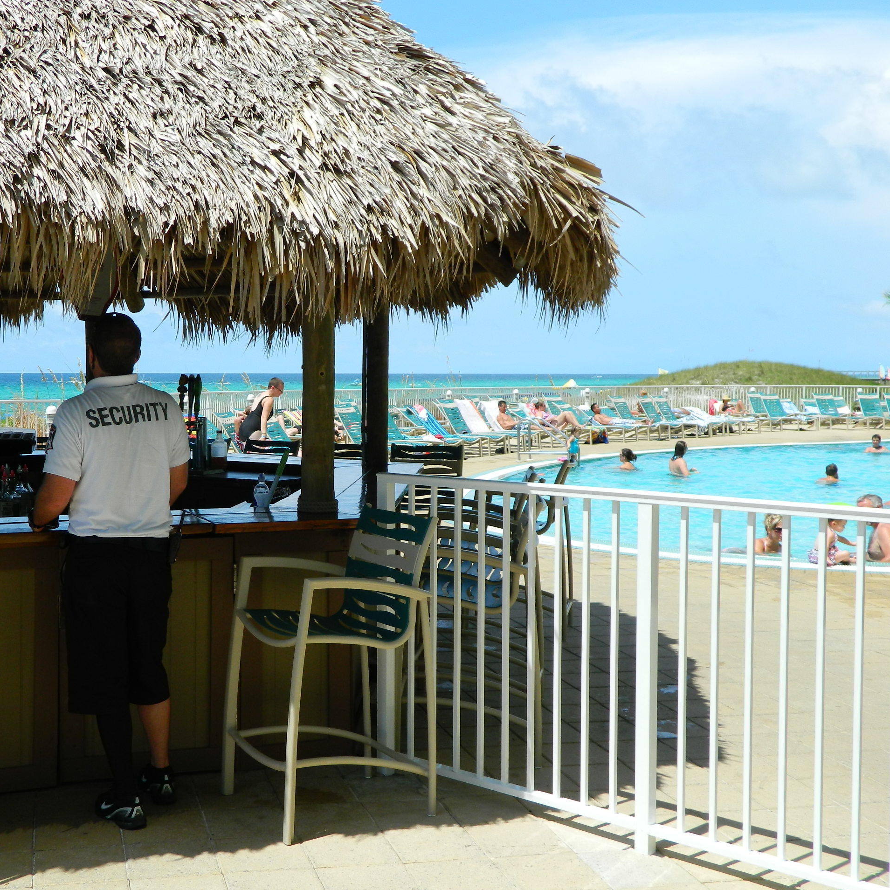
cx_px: 290
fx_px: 1222
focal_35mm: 42
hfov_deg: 39.5
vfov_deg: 40.0
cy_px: 446
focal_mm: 6.2
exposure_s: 1/800
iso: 80
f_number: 3.3
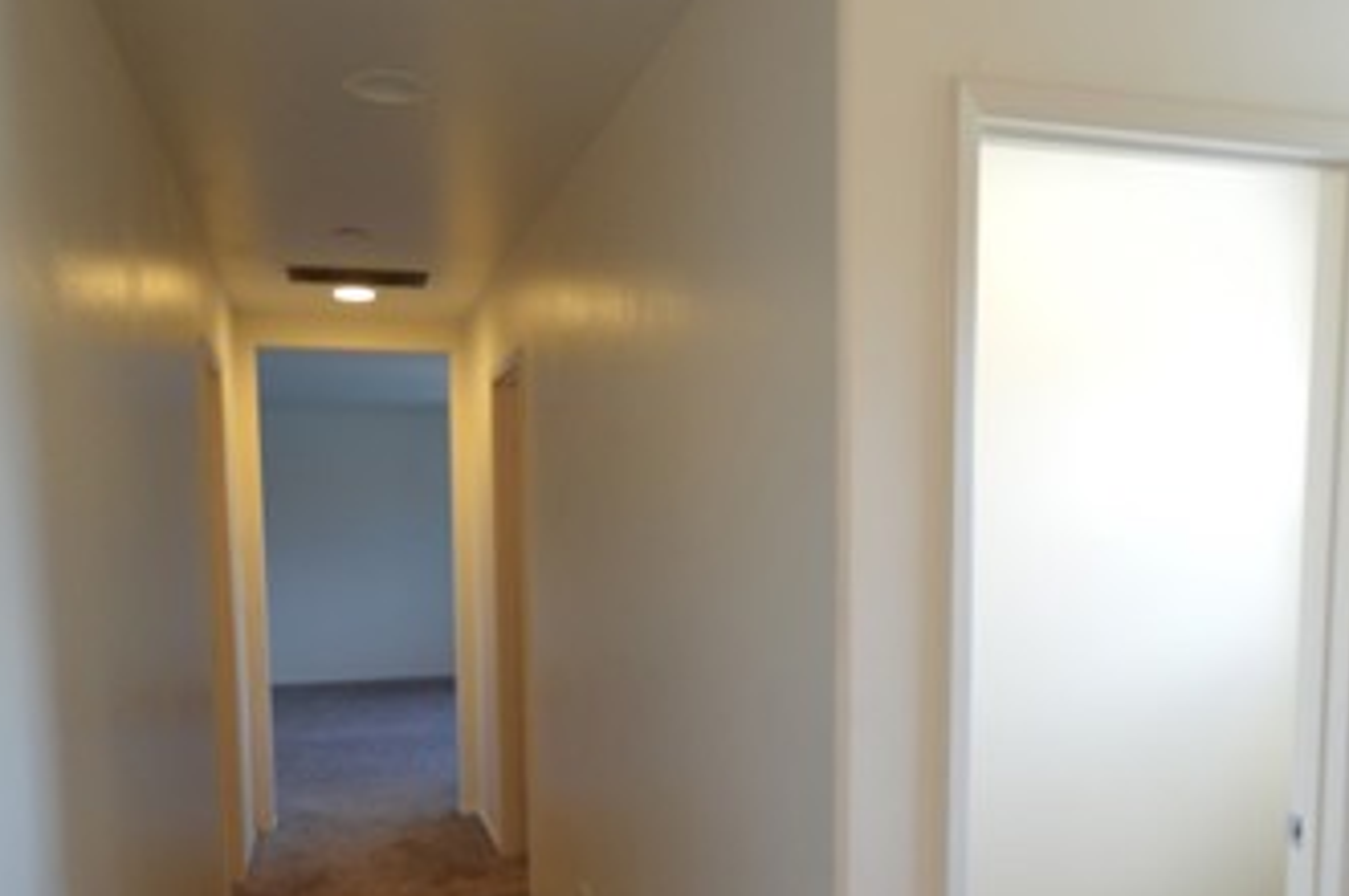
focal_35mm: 29
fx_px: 1086
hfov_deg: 63.6
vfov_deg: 43.9
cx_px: 734
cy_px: 633
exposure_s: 1/60
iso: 400
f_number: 4
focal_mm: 10
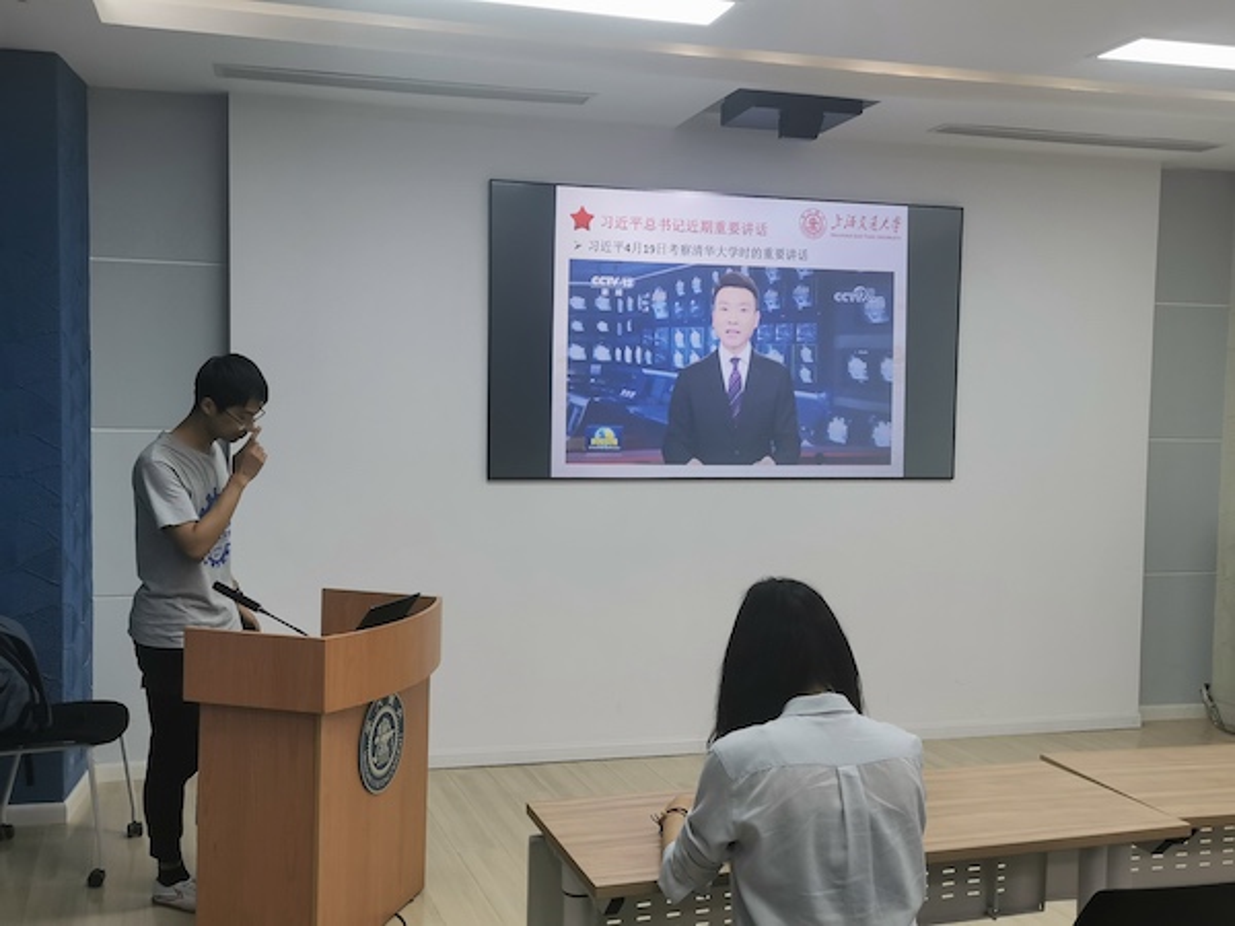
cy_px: 463
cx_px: 618
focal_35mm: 36
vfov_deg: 39.7
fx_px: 1284
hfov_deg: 51.4
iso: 125
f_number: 1.8
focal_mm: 5.58
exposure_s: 1/100
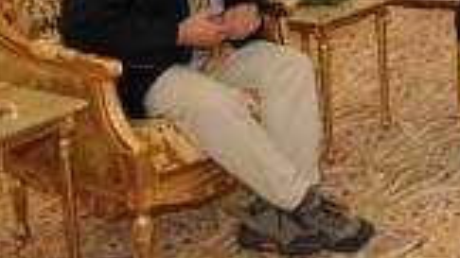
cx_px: 630
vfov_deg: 12.8
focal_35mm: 90
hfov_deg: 21.0
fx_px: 1097
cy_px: -109
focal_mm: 31
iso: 400
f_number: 4
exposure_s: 1/100
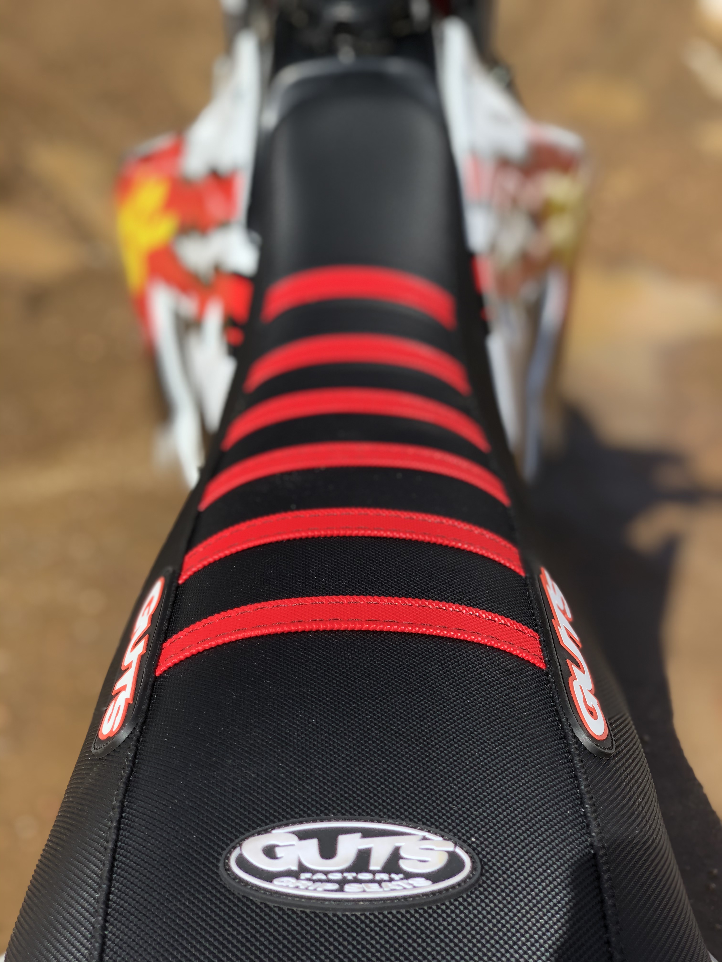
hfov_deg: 28.0
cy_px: 481
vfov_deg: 36.8
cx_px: 361
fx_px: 1446
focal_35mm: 52
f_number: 2.4
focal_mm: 6
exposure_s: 1/506
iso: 16
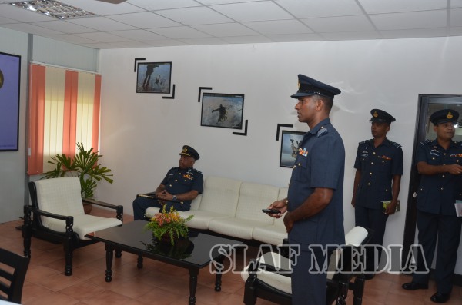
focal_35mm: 30
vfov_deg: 43.4
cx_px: 231
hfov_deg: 62.0
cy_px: 152
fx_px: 384
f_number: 5.6
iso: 400
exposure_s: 1/125
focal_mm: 20
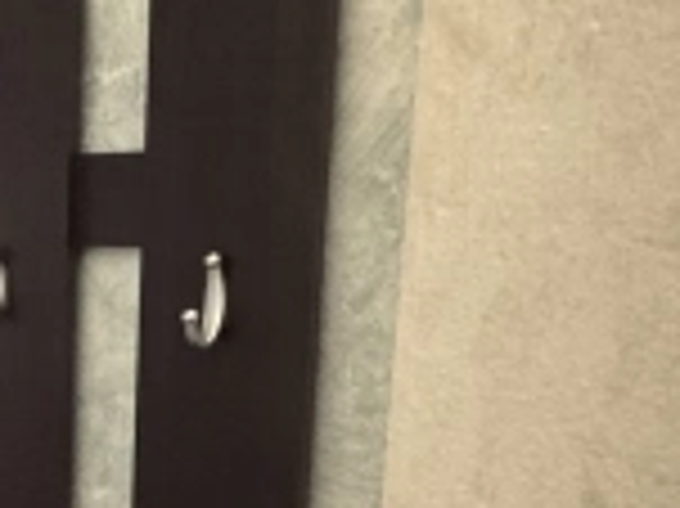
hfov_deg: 27.5
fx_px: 1138
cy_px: 396
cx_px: -216
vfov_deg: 24.8
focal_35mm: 58
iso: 1250
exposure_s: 1/25
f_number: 2.2
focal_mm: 2.22
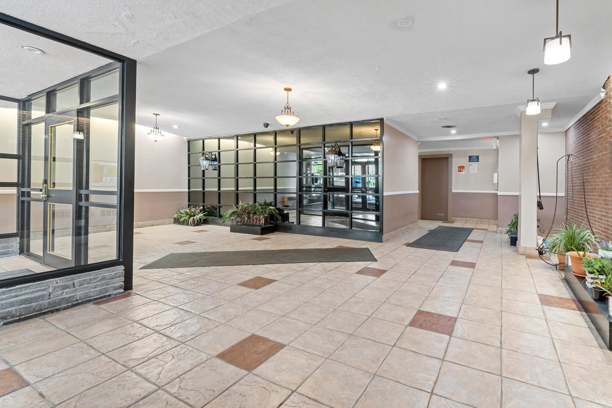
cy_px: 182
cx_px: 349
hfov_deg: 96.1
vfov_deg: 73.5
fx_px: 272
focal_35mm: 16
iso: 400
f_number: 10
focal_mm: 14
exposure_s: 1.6
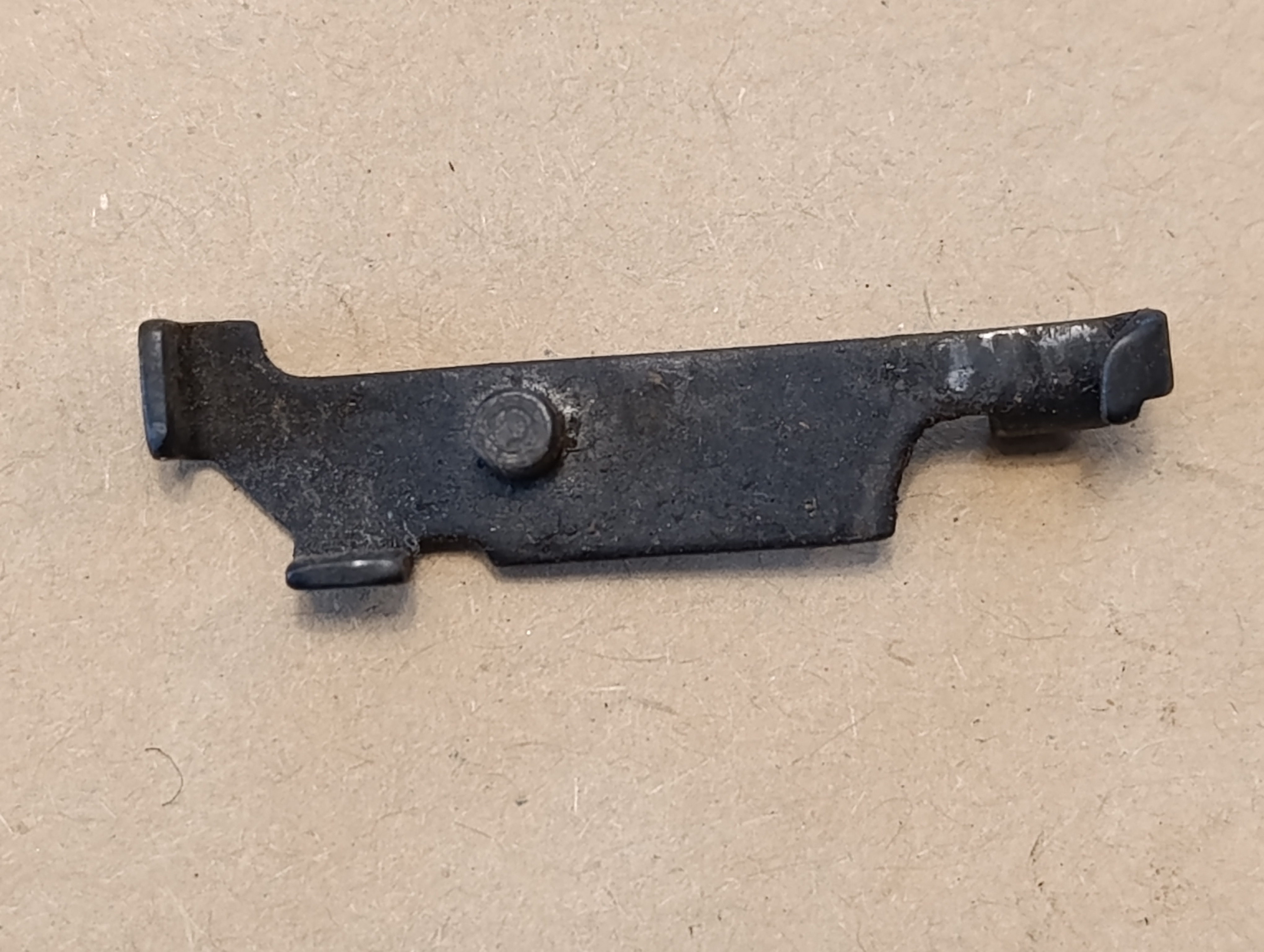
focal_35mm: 92
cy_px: 476
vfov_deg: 16.1
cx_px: 632
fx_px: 3364
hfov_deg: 21.3
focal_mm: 6.14
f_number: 1.6
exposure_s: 1/100
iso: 1000
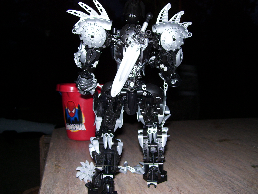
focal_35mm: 36
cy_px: 97
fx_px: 268
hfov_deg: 51.4
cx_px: 129
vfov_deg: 39.7
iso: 80
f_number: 2.7
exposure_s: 1/60
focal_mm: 6
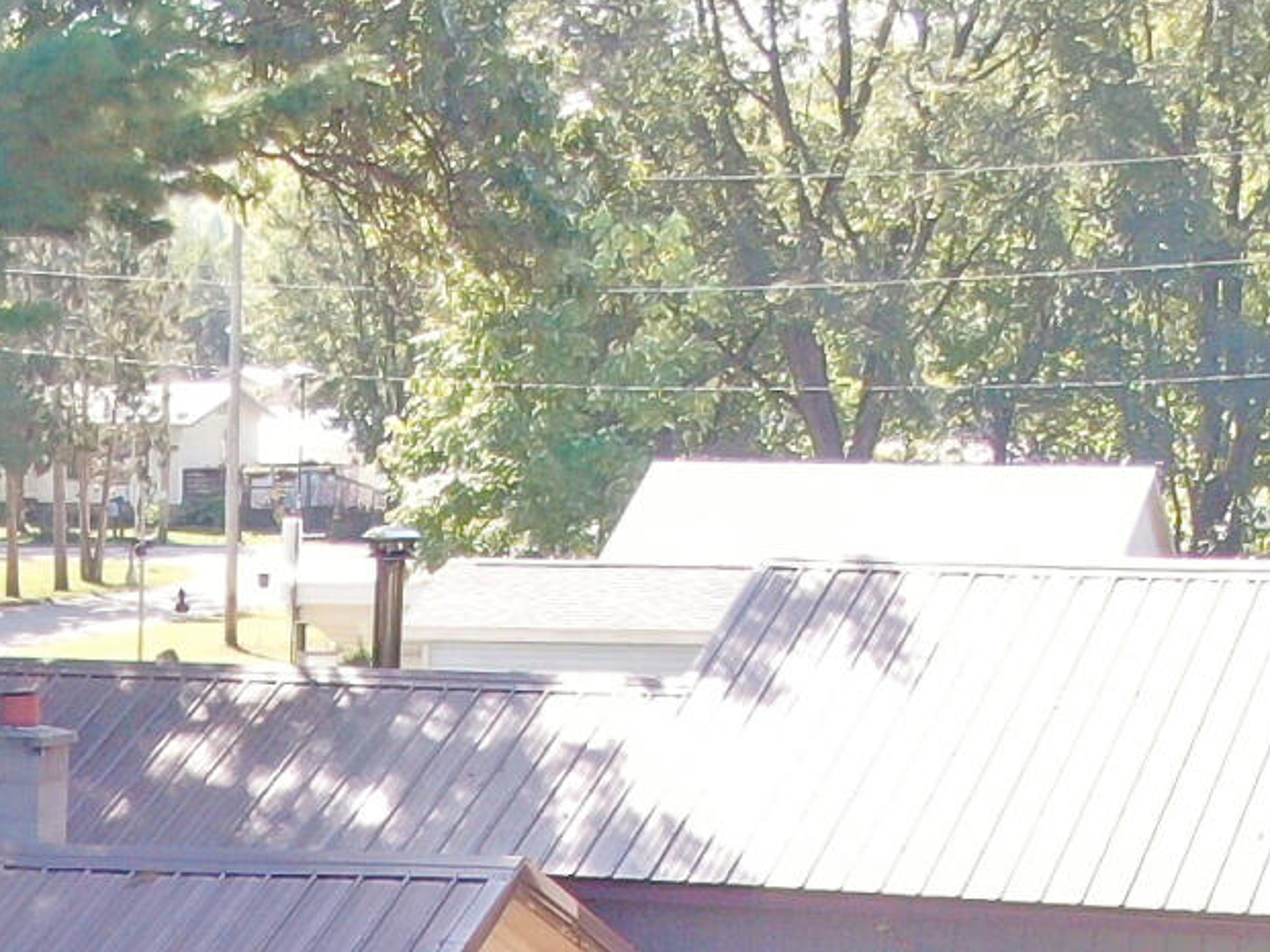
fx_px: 4257
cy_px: 1763
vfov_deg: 11.7
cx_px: -247
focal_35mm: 116
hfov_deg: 16.3
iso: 100
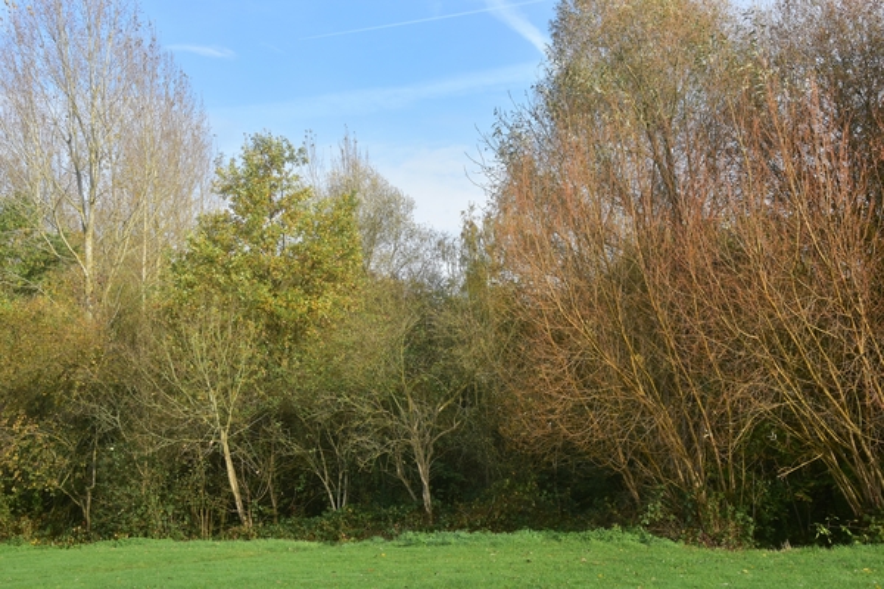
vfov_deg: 28.1
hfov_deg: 41.1
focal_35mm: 48
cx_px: 442
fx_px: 1179
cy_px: 294
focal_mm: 32
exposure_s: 1/100
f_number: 11
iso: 200
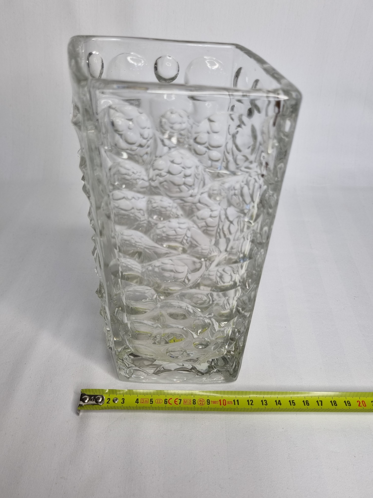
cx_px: 186
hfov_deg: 53.1
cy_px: 249
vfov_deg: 67.3
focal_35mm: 26
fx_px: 374
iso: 50
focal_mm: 5.4
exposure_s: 1/153
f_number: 1.8
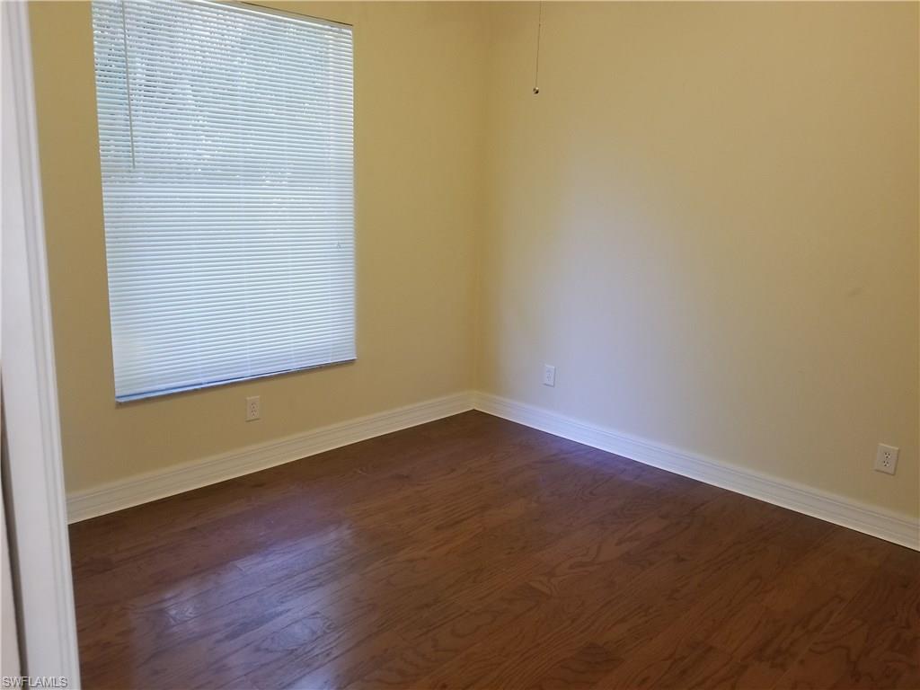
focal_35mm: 26
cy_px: 345
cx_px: 460
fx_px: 691
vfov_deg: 53.1
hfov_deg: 67.3
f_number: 1.7
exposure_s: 1/40
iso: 160
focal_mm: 4.25
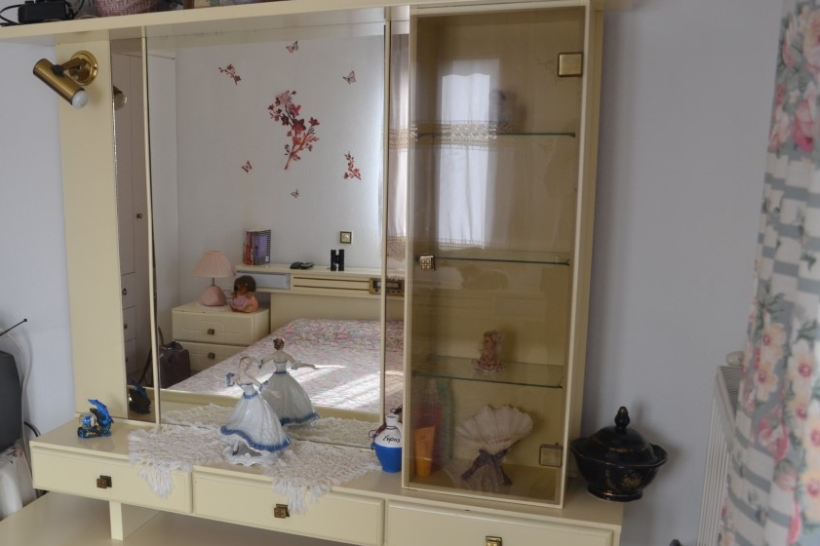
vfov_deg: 35.7
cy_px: 339
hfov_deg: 50.8
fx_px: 842
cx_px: 263
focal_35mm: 37
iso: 400
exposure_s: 1/100
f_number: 5
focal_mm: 18
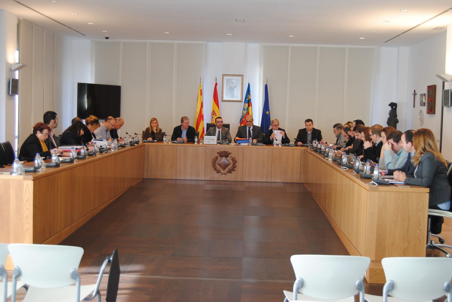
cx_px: 226
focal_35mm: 48
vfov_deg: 28.2
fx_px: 603
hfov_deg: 41.1
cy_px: 151
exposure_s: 1/30
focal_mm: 32
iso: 320
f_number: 4.5
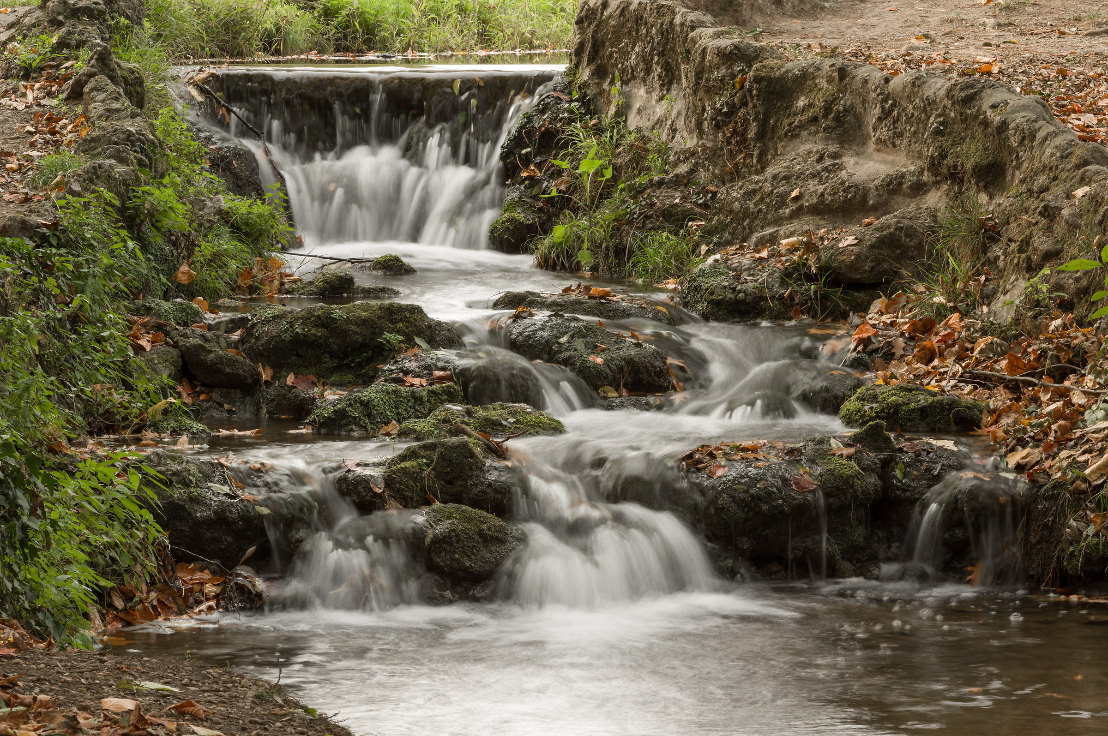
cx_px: 554
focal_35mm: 135
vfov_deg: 10.1
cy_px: 368
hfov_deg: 15.2
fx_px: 4151
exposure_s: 1/2
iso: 100
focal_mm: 90
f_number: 16
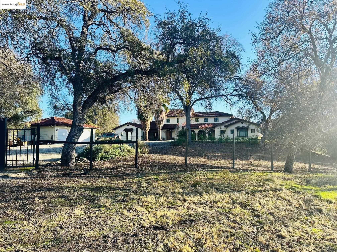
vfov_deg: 56.8
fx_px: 234
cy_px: 126
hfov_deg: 71.6
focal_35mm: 24
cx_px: 168
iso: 80
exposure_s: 1/1241
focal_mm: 6.86
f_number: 1.78
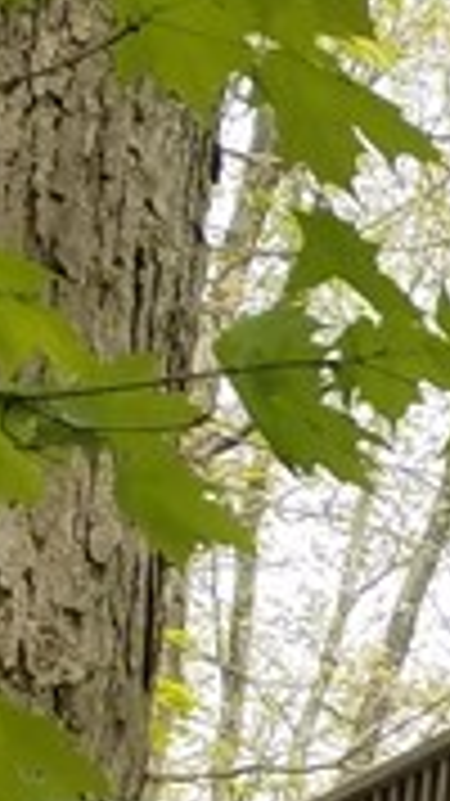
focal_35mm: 163
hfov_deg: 5.5
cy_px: 1260
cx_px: 2277
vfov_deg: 12.4
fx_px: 3461
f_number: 1.7
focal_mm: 4.2
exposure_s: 1/712
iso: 50
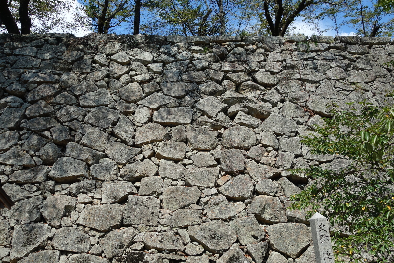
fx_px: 306
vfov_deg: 46.4
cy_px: 132
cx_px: 197
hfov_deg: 65.5
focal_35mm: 28
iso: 125
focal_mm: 10.4
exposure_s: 1/500
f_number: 5.6
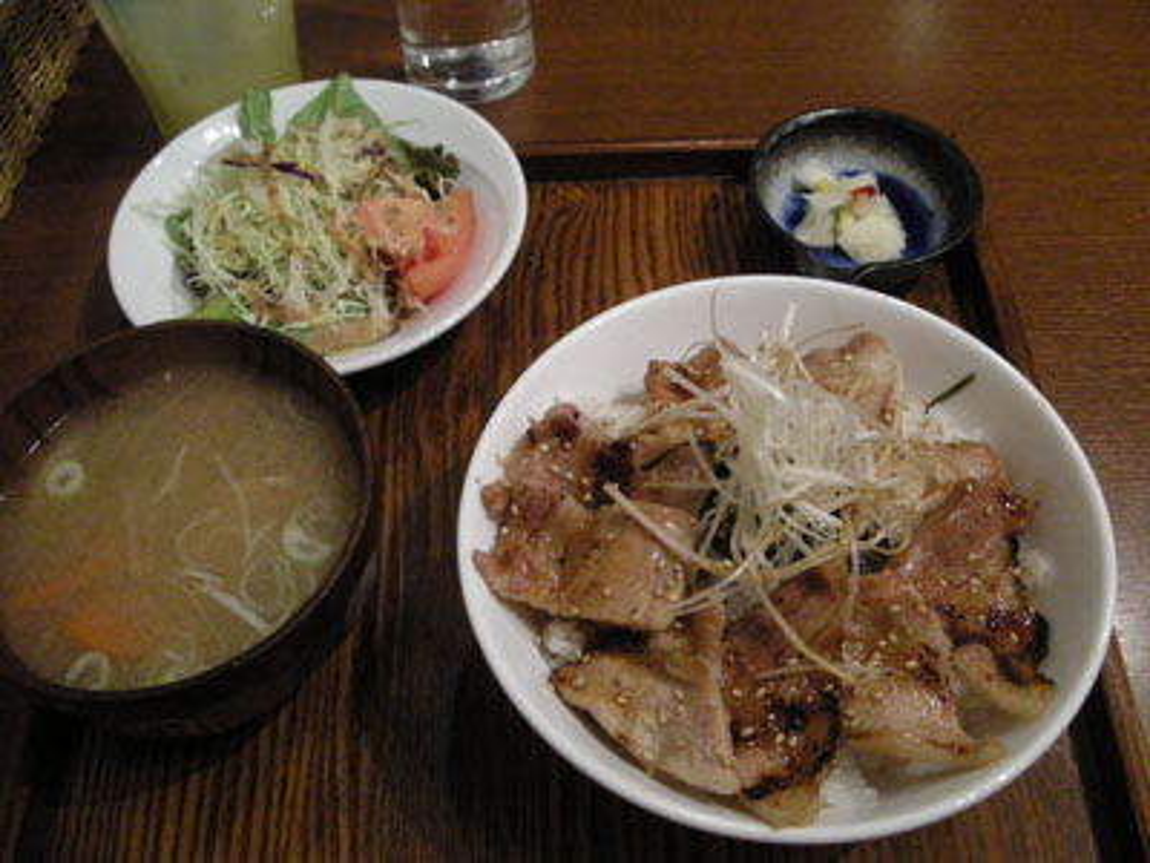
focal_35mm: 35
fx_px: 1163
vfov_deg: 40.7
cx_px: 575
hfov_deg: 52.6
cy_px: 432
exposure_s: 1/53.3
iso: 400
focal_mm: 5.7
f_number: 2.8
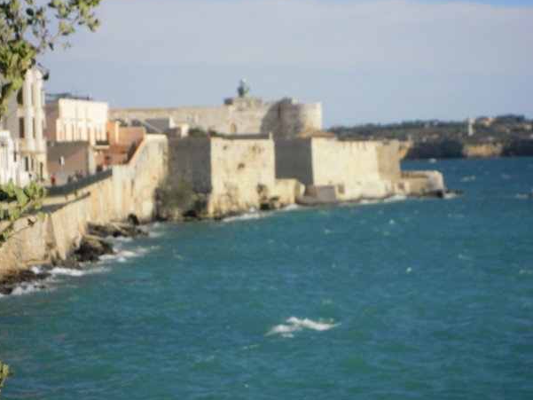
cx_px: 263
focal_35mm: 149
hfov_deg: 13.2
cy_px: 189
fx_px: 2295
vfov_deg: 10.0
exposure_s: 1/320
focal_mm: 25
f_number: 6.6
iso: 100
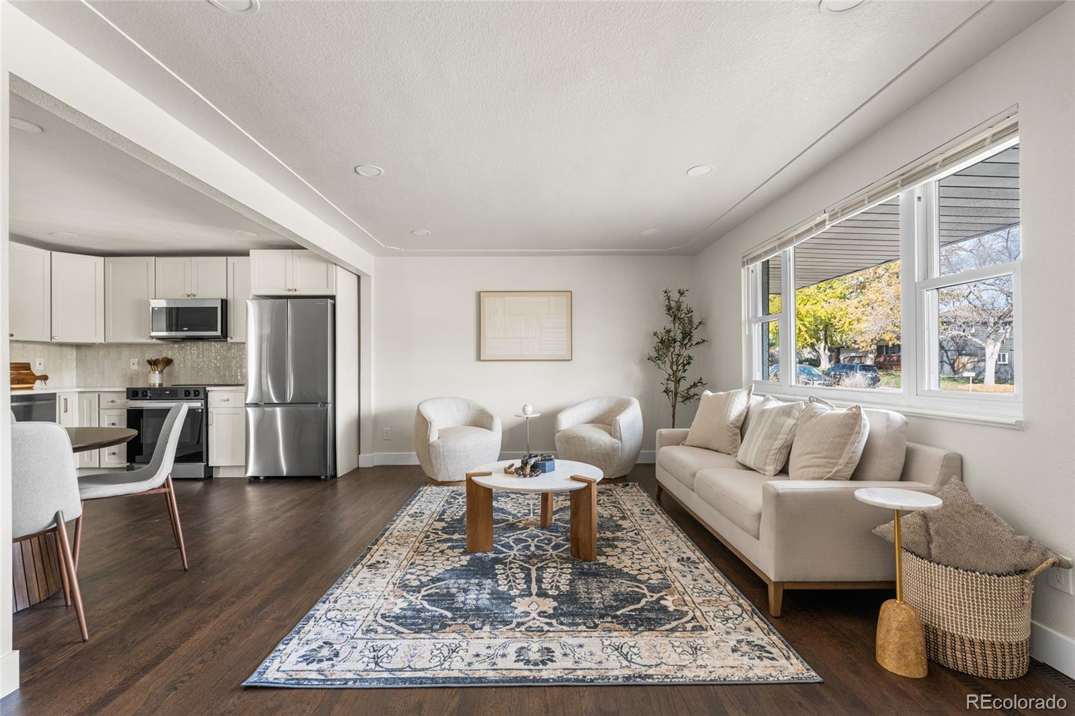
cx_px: 538
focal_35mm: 16
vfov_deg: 72.0
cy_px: 358
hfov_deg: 95.0
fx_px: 493
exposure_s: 1/5
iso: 400
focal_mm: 16.5
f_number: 8
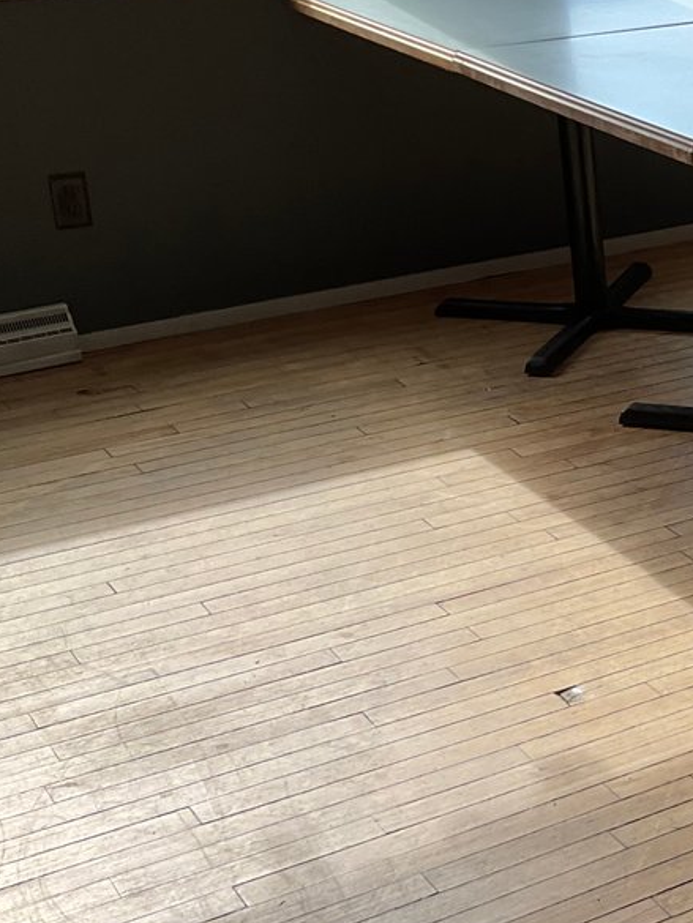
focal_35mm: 75
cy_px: 570
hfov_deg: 17.8
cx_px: 1008
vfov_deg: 25.9
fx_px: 2001
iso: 20
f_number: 1.8
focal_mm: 3
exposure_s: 1/188
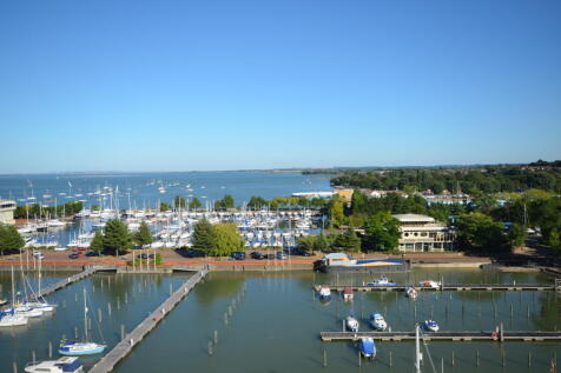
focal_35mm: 30
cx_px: 280
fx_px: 467
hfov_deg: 61.9
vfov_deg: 43.6
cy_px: 186
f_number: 8
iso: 110
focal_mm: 20
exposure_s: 1/250
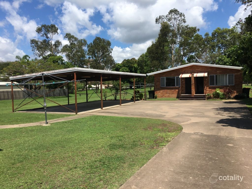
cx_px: 126
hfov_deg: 61.7
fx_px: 211
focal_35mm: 29
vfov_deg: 48.2
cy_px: 94
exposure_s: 1/1972
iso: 25
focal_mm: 4.15
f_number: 2.2
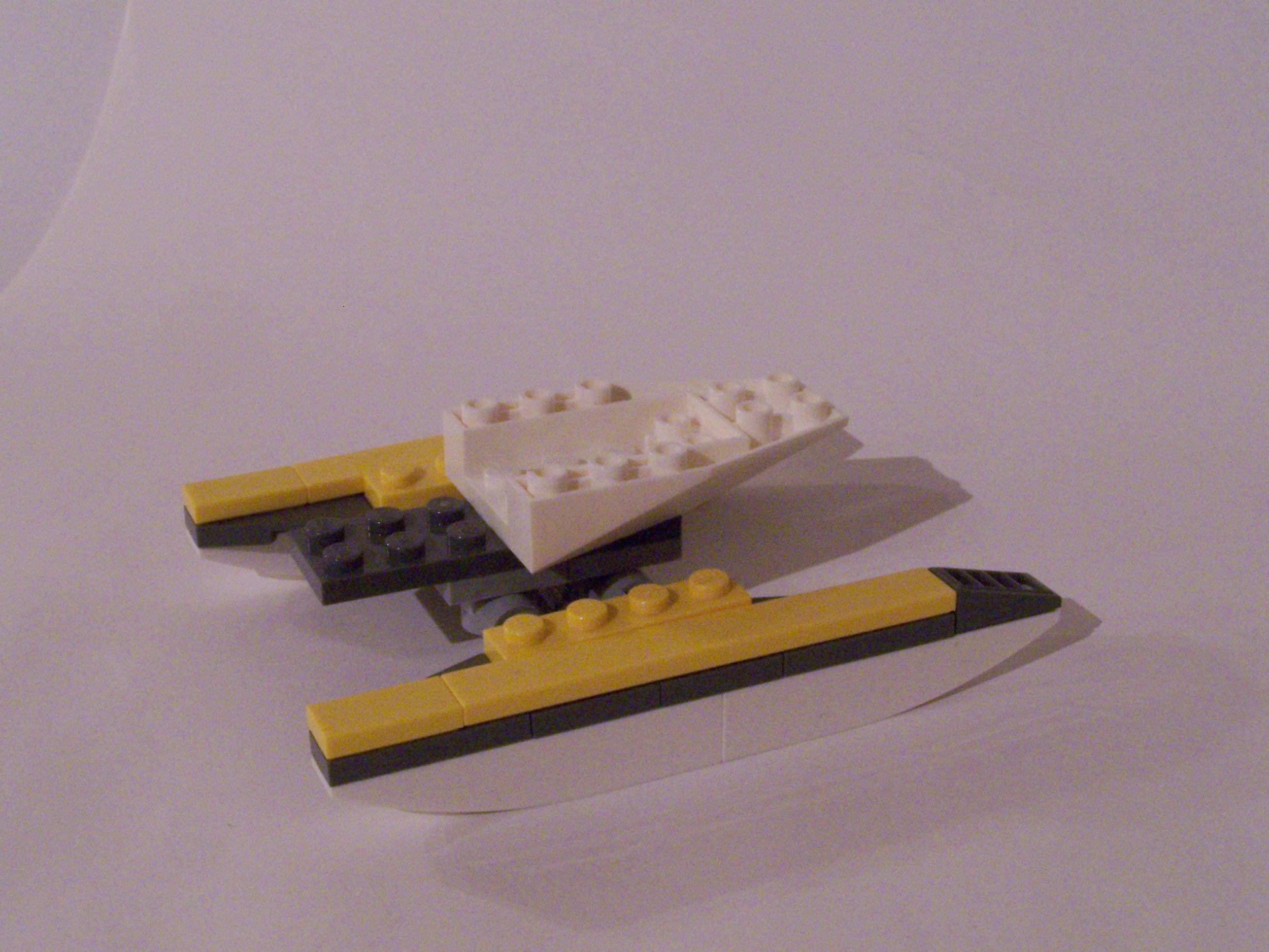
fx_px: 2163
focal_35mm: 59
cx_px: 634
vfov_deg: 24.8
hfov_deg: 32.7
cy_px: 476
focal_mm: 9.8
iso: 400
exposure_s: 1/4
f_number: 8
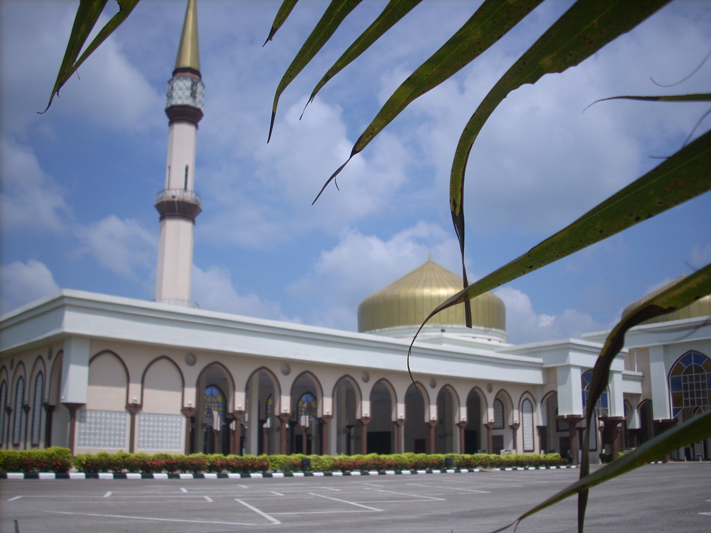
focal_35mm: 37
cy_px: 266
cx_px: 356
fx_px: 760
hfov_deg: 50.1
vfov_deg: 38.7
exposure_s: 1/594
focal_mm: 6.2
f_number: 5.6
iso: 64
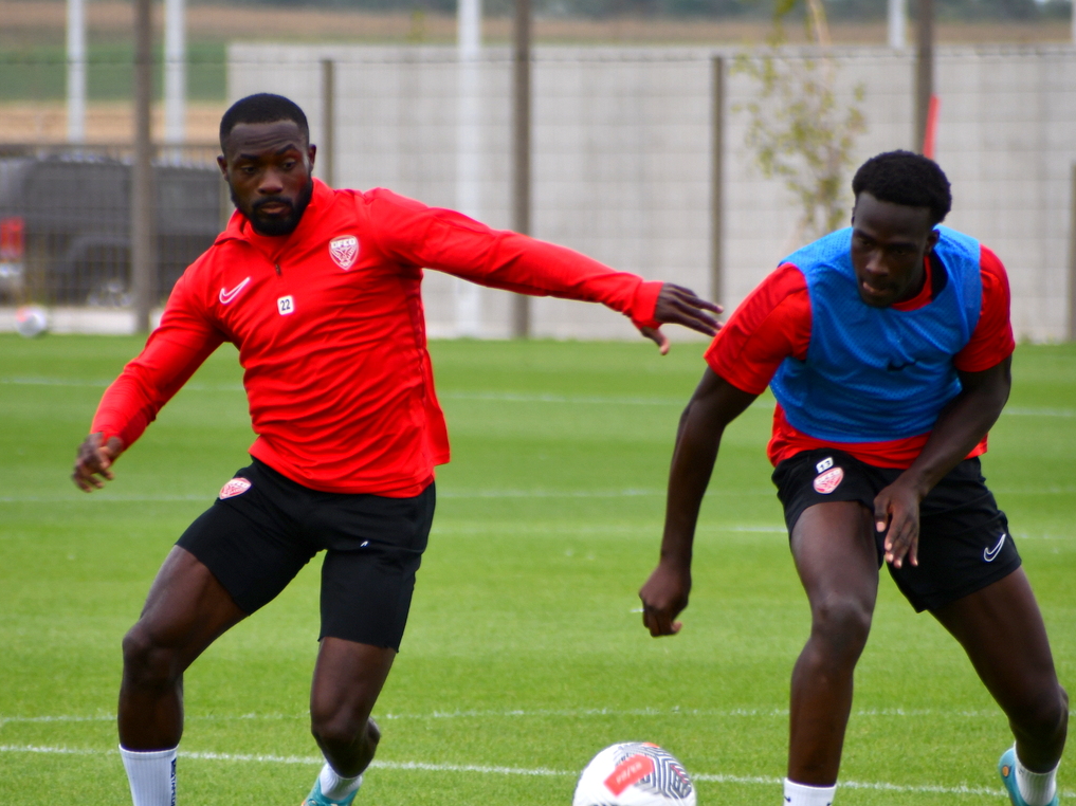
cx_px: 486
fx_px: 21161
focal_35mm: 681
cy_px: 472
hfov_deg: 2.9
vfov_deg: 2.2
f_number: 6.3
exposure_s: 1/500
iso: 250
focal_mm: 300
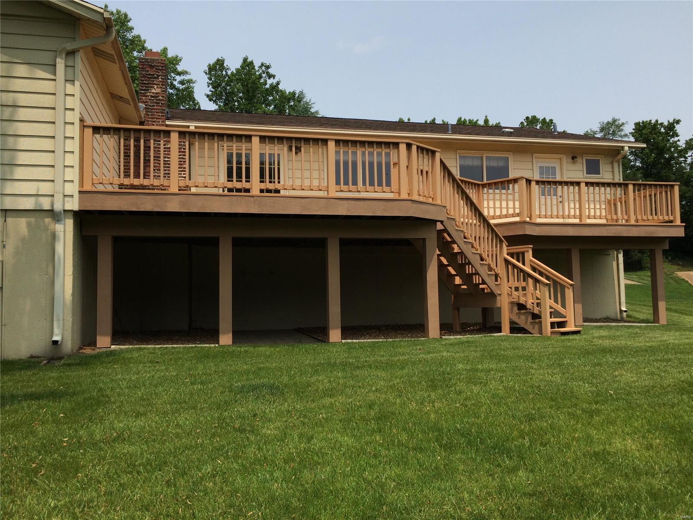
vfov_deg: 48.2
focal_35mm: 29
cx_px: 346
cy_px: 260
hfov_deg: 61.7
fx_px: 581
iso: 32
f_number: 2.2
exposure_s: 1/2933
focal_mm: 4.15
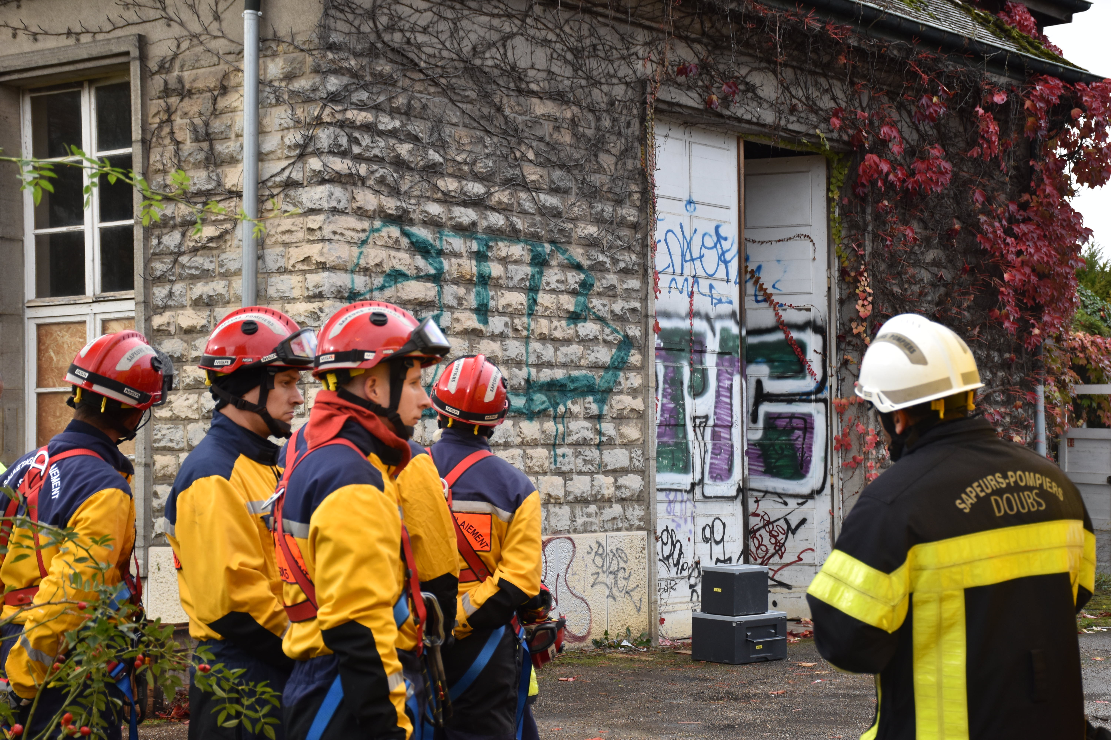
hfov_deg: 29.9
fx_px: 2083
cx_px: 556
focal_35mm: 68
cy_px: 370
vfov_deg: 20.2
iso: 400
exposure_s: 1/125
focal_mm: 45
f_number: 5.6
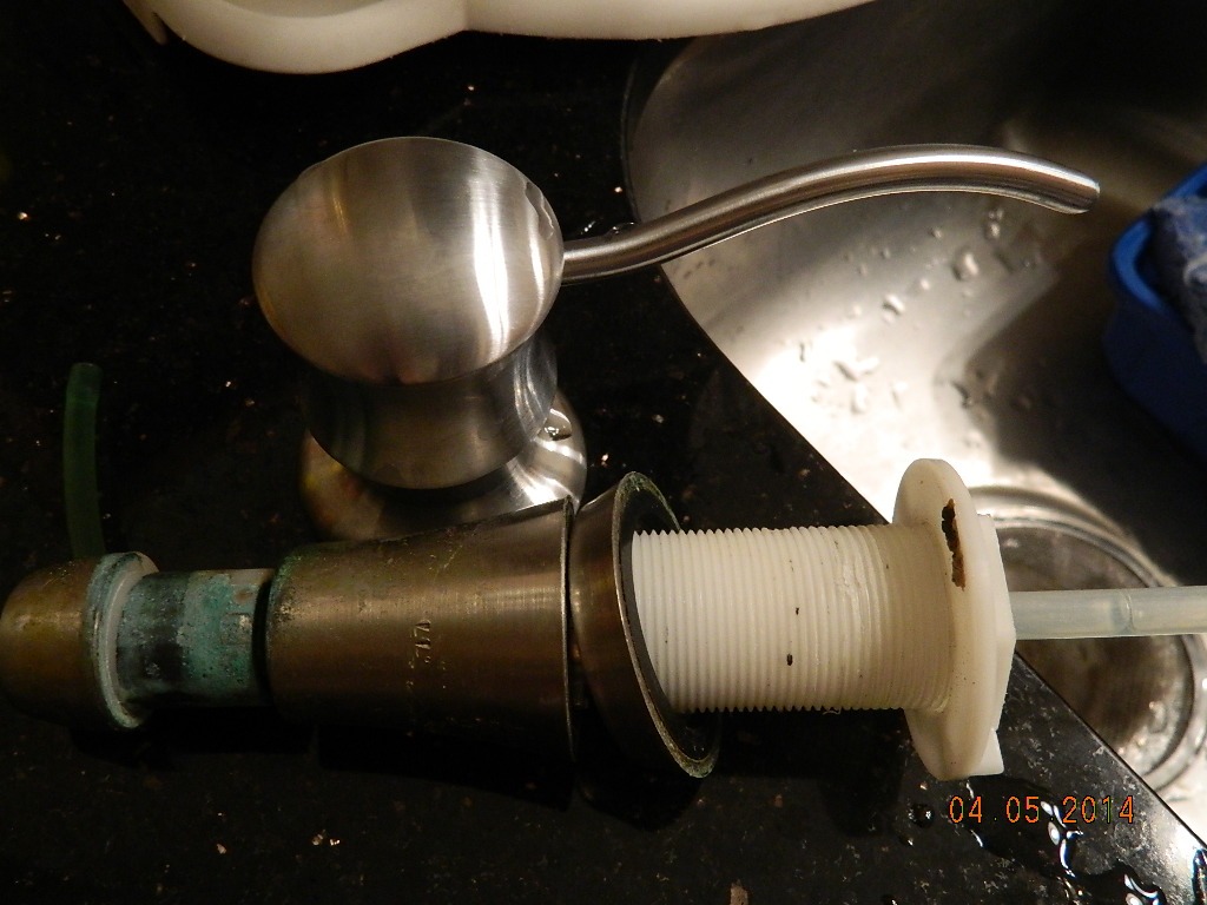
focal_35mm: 31
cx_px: 604
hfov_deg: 58.4
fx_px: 1081
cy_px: 452
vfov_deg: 45.4
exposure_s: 1/25
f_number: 3.2
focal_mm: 5.6
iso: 400
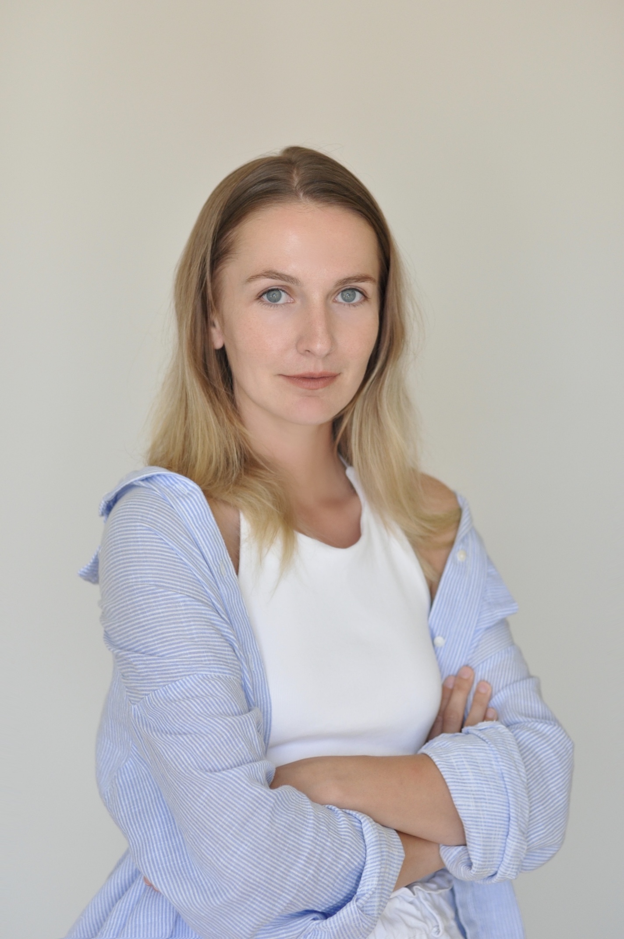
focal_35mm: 75
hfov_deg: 18.1
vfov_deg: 27.0
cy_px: 470
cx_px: 312
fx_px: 1955
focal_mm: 50
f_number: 2.5
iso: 800
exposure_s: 1/800
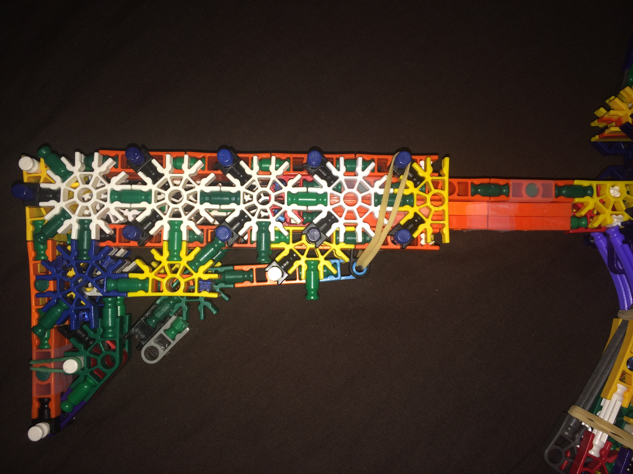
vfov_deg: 46.8
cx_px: 316
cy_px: 237
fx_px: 549
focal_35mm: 30
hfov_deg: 60.0
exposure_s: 1/49
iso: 32
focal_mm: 4.12
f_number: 2.2
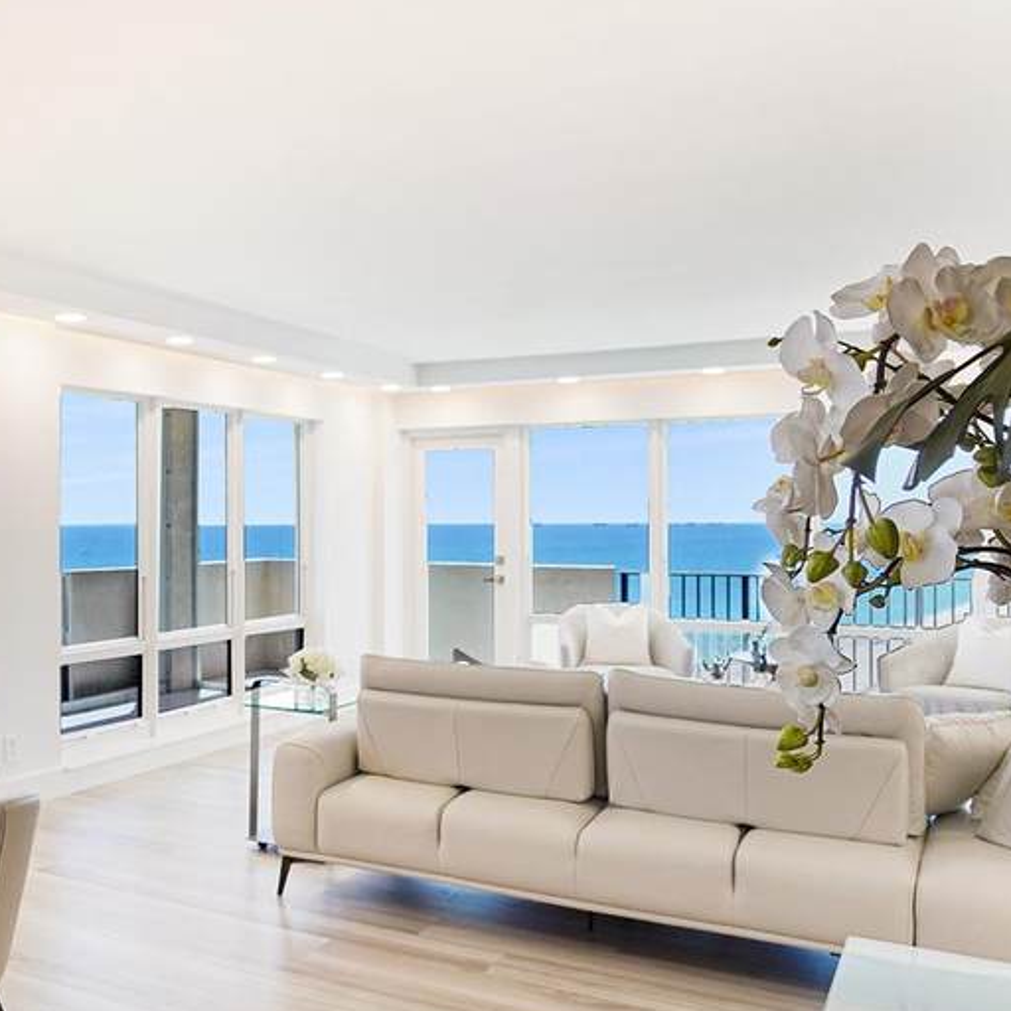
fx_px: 1123
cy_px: 518
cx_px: 166
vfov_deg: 48.4
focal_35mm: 34
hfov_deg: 45.4
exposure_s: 1/160
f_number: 4.5
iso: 320
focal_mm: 16
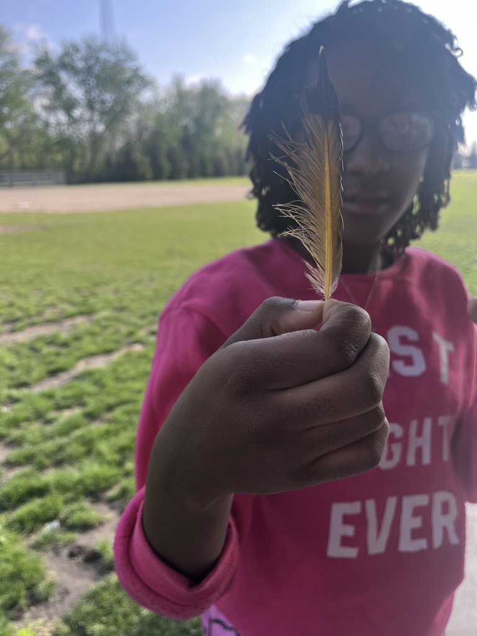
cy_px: 318
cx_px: 238
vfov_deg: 67.3
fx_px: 478
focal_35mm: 26
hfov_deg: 53.1
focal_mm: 5.1
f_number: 1.6
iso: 50
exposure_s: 1/625
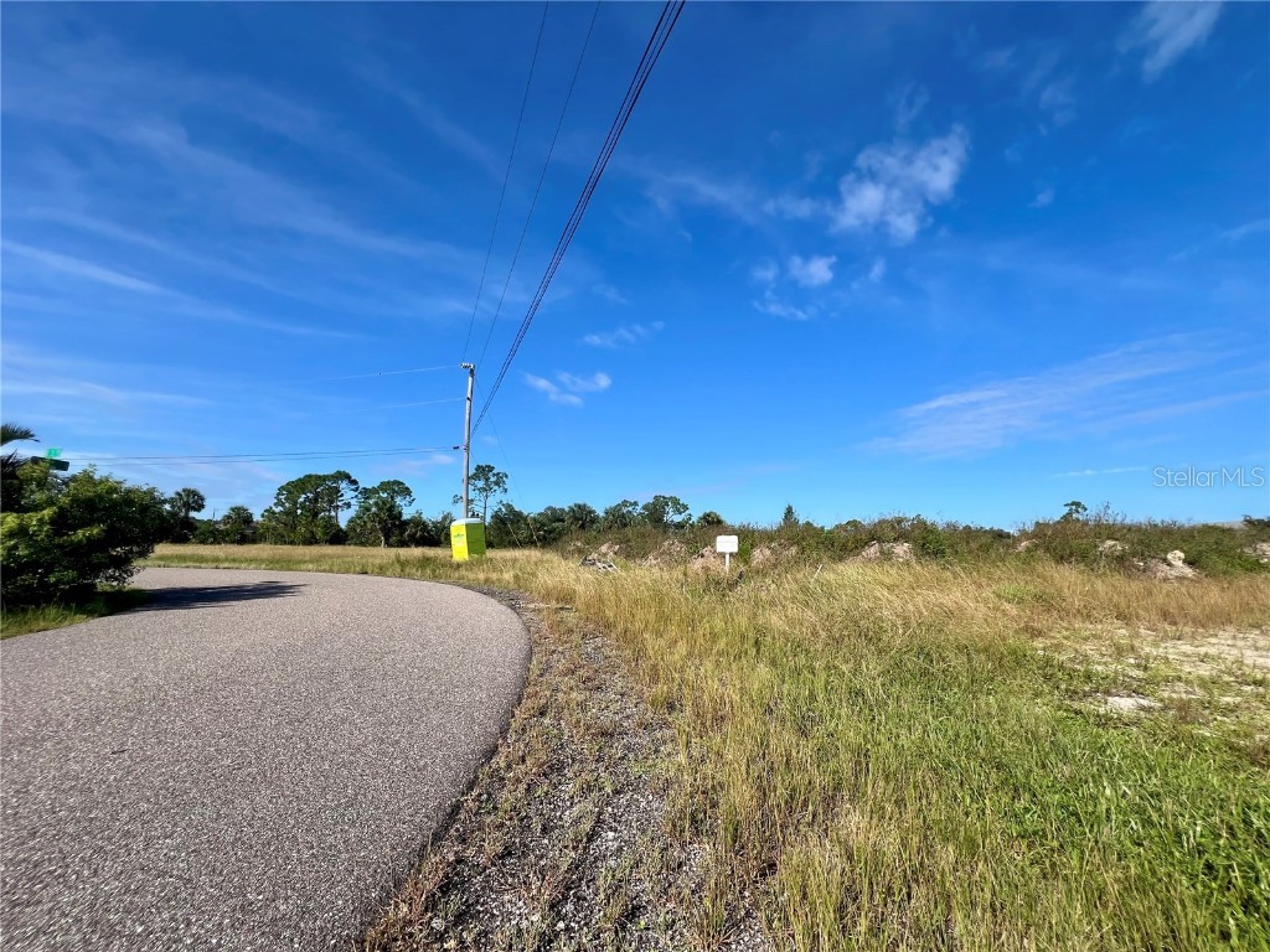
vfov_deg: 89.9
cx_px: 635
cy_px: 476
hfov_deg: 106.2
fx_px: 477
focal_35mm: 13
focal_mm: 1.57
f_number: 1.8
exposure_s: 1/2016
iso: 32
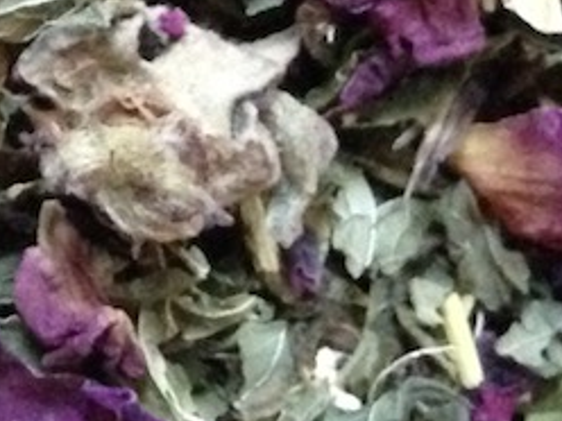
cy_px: -464
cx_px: -508
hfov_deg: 10.8
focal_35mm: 170
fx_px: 2760
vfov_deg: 8.2
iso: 800
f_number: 2.4
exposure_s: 1/15
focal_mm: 4.12
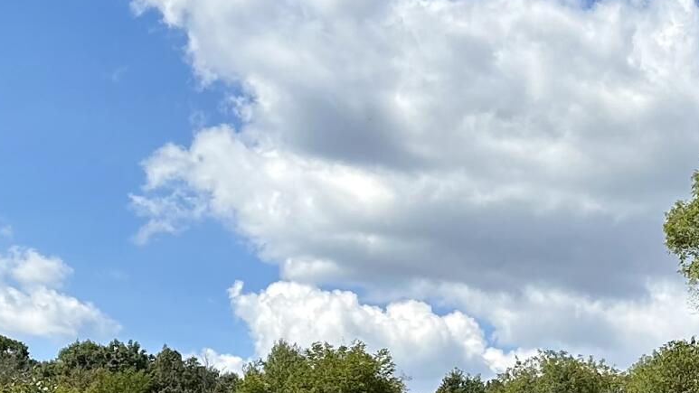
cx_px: 521
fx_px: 2039
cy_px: 431
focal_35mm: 110
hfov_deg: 19.3
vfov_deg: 10.9
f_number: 1.5
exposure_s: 1/4444
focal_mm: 5.7
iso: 50
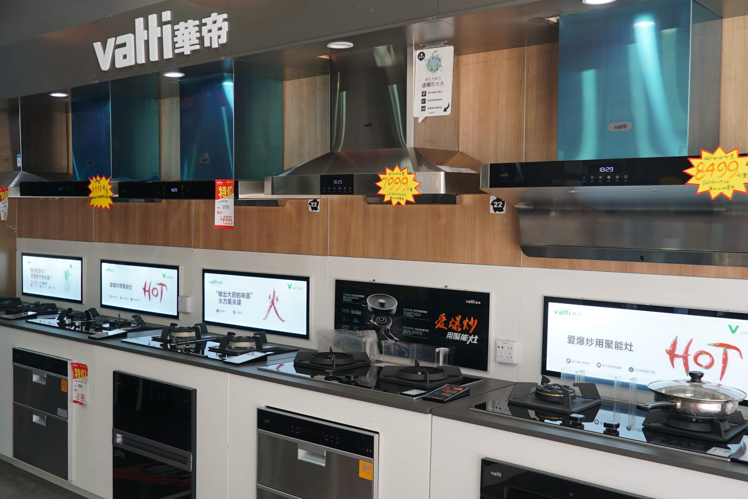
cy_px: 250
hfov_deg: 53.1
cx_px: 374
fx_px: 748
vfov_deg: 36.9
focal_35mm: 36
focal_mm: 24
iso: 250
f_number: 4
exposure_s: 1/60
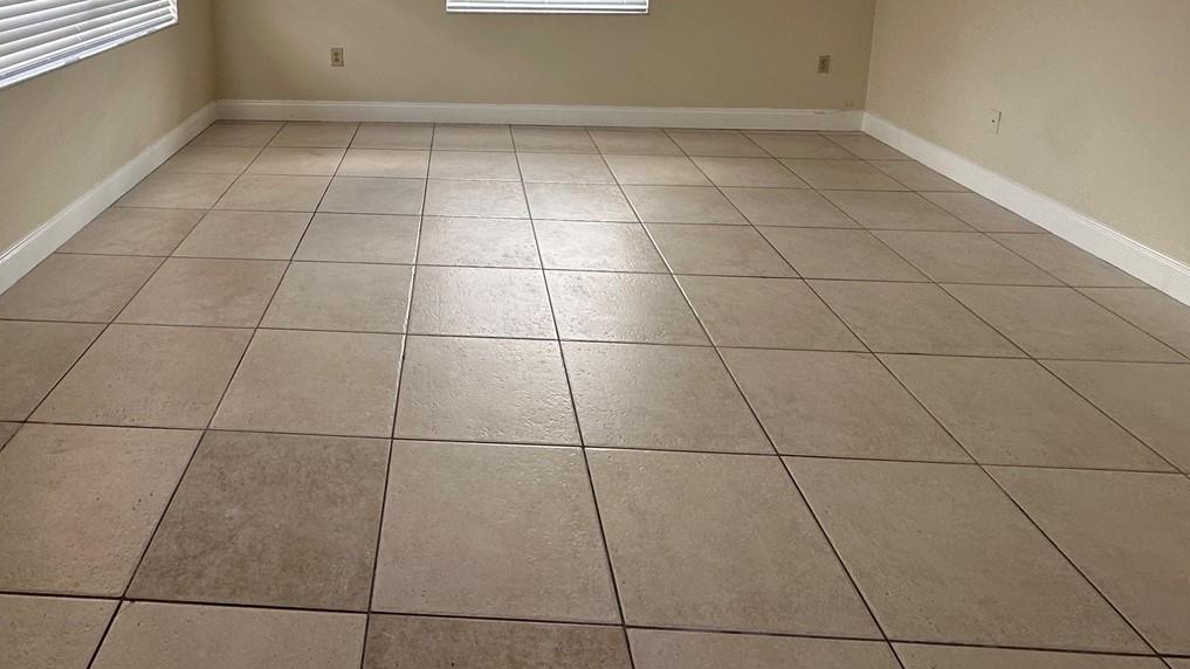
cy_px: 43
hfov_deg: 74.5
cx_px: 421
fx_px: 757
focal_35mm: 24
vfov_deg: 42.9
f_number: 2.2
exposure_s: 1/99
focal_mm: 2.22
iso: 64
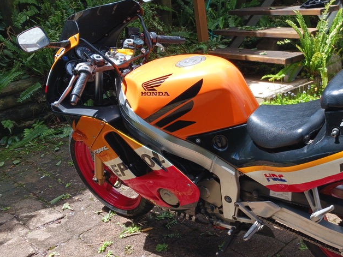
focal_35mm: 44
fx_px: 436
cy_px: 164
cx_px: 259
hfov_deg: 41.6
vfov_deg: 32.7
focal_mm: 4
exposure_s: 1/156
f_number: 1.8
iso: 20
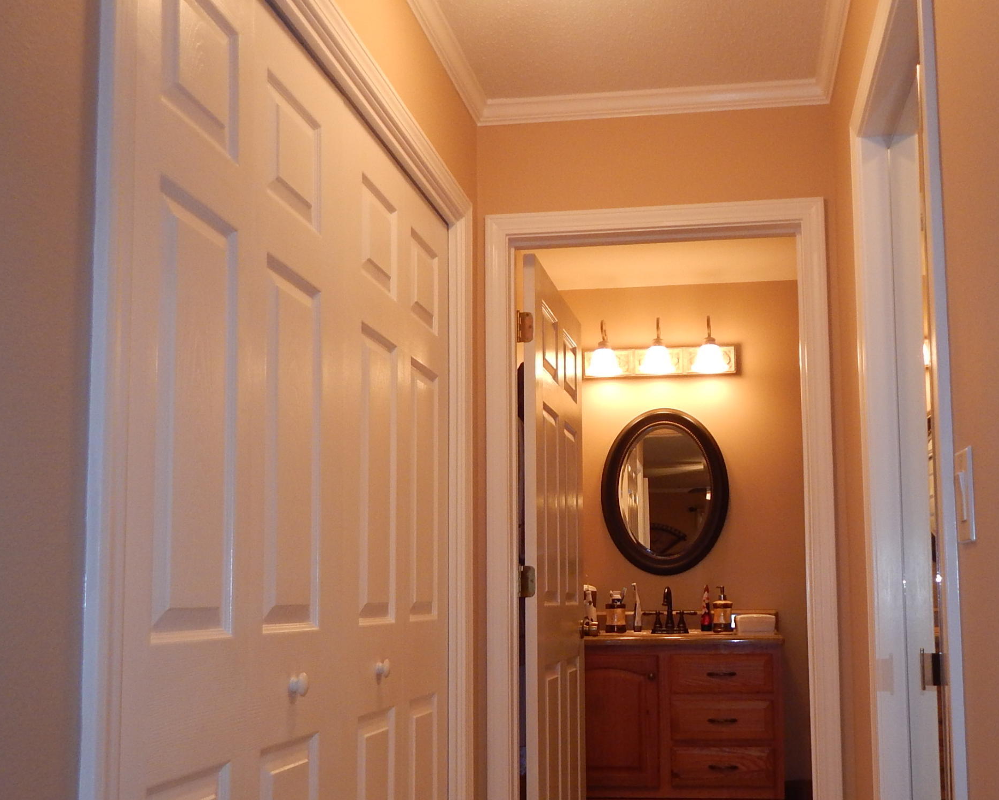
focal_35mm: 36
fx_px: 1064
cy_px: 511
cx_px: 626
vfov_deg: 40.8
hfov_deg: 49.8
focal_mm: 4
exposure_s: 1/30
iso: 200
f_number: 3
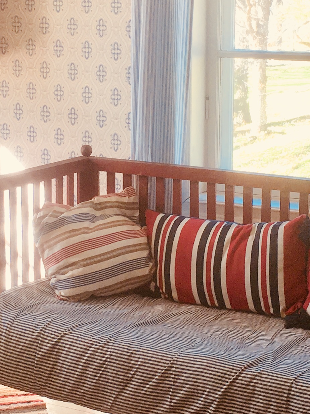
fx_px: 1135
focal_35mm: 95
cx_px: 139
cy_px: 189
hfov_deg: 15.6
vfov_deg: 20.6
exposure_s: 1/100
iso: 32
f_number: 2.2
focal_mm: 4.15
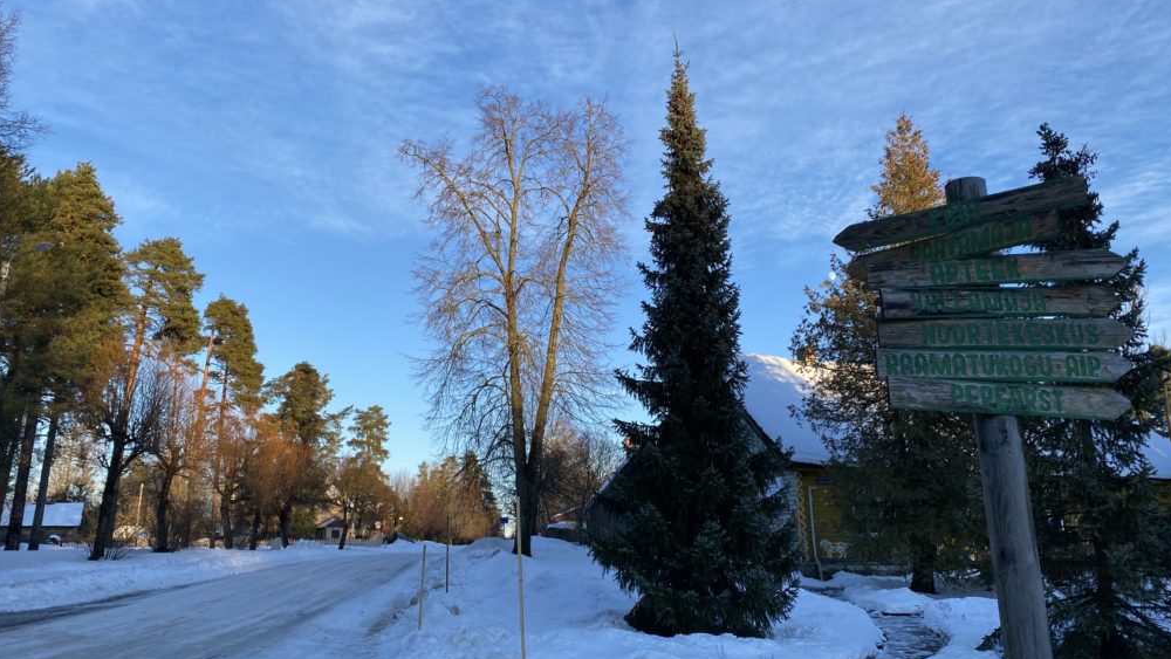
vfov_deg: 40.2
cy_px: 327
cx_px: 577
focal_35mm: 29
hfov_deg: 66.1
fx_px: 901
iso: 32
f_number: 1.8
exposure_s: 1/767
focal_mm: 4.25
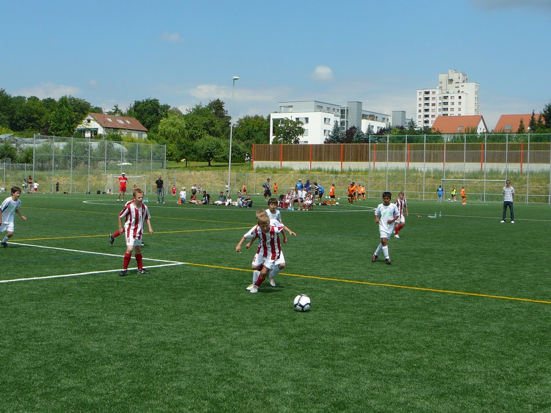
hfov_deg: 38.9
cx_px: 276
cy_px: 206
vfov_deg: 29.7
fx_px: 780
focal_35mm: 49
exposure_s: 1/400
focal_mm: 7.3
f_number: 5.6
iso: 80
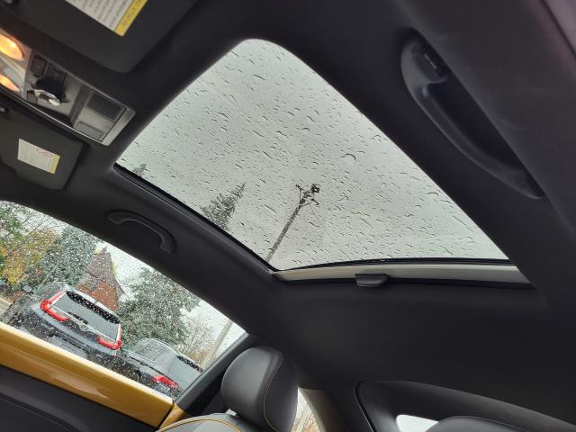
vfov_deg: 53.1
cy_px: 216
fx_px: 433
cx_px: 288
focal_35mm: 26
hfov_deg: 67.3
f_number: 1.8
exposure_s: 1/120
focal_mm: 5.4
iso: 64
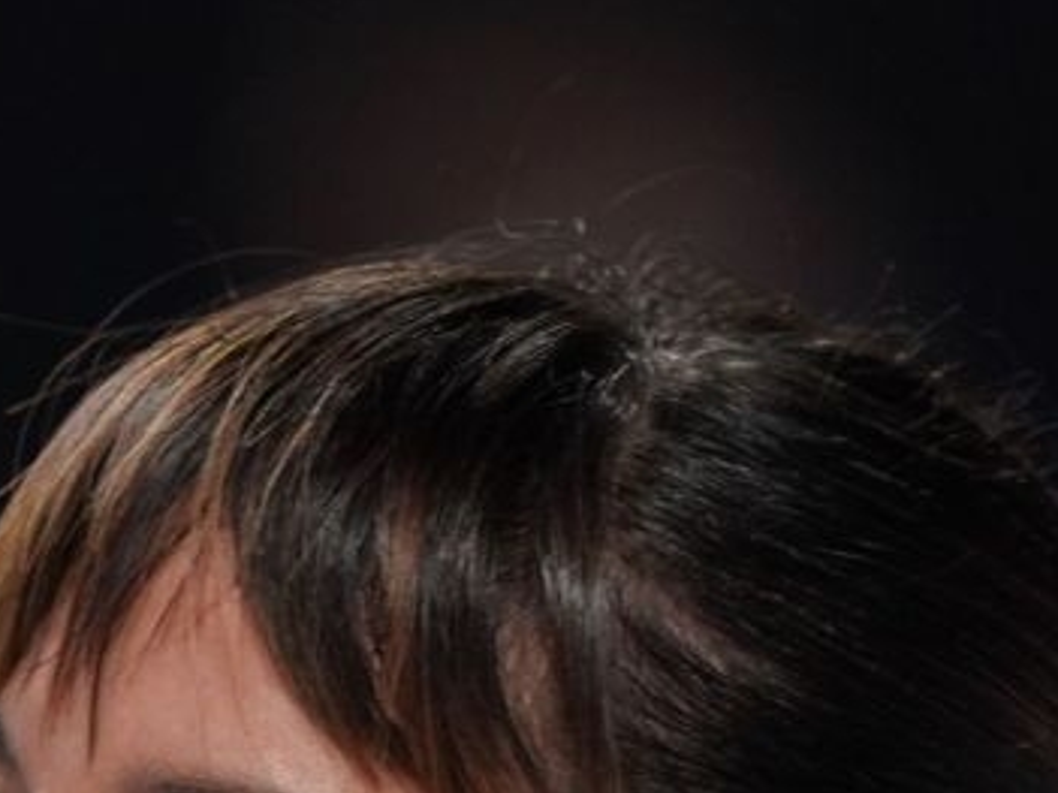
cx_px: -419
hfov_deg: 1.0
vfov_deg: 0.8
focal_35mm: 1971
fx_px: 60221
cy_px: 1496
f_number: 2.8
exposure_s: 1/400
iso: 800
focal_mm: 400
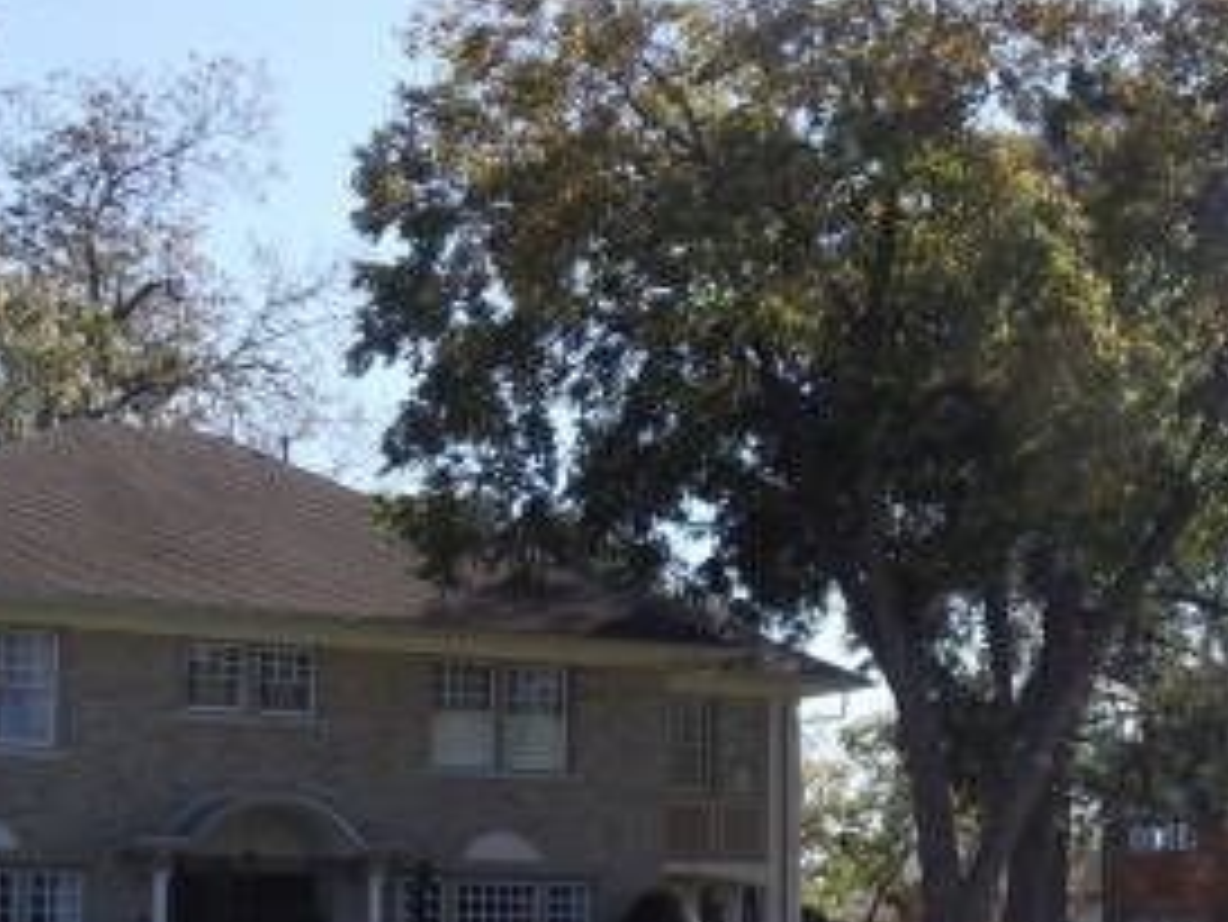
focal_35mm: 103
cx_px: 1161
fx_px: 3656
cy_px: 706
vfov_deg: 14.3
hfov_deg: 18.7
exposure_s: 1/200
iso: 100
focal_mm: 6
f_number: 7.1
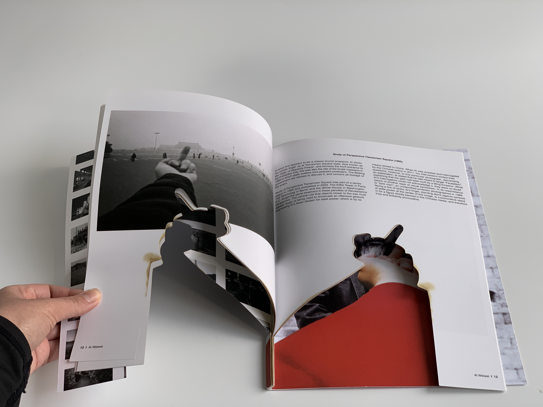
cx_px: 272
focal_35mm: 52
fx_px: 816
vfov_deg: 28.0
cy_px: 204
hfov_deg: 36.8
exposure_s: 1/122
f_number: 2.4
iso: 32
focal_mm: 6
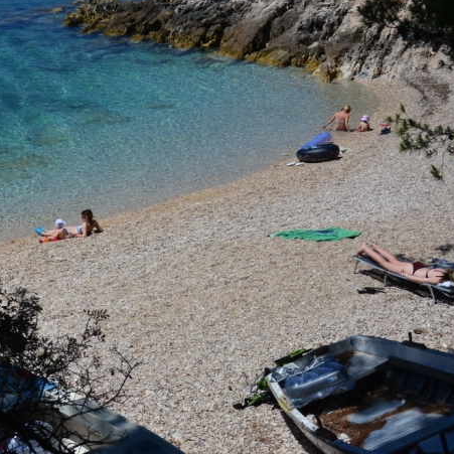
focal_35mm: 81
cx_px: 44
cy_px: 129
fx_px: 1202
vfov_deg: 21.3
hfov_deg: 20.9
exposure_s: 1/1250
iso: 200
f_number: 4
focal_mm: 28
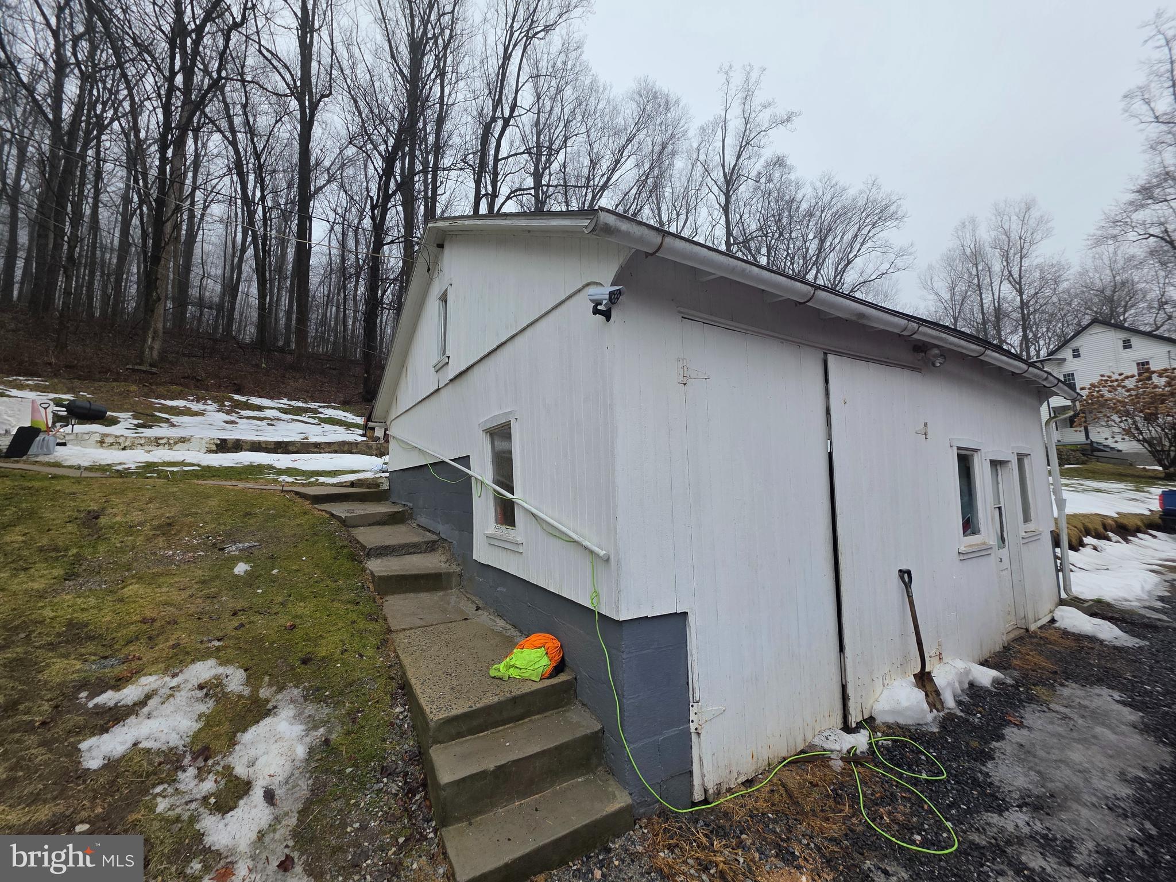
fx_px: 442
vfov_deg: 89.9
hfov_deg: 106.2
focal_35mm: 13
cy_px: 441
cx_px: 588
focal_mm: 2.2
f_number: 1.9
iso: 40
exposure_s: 1/533
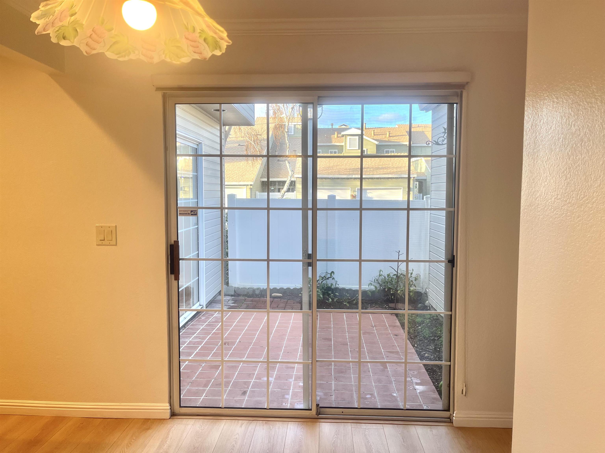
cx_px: 302
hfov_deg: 67.3
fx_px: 454
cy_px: 226
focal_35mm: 26
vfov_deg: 53.1
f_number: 1.6
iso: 50
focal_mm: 5.1
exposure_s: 1/120
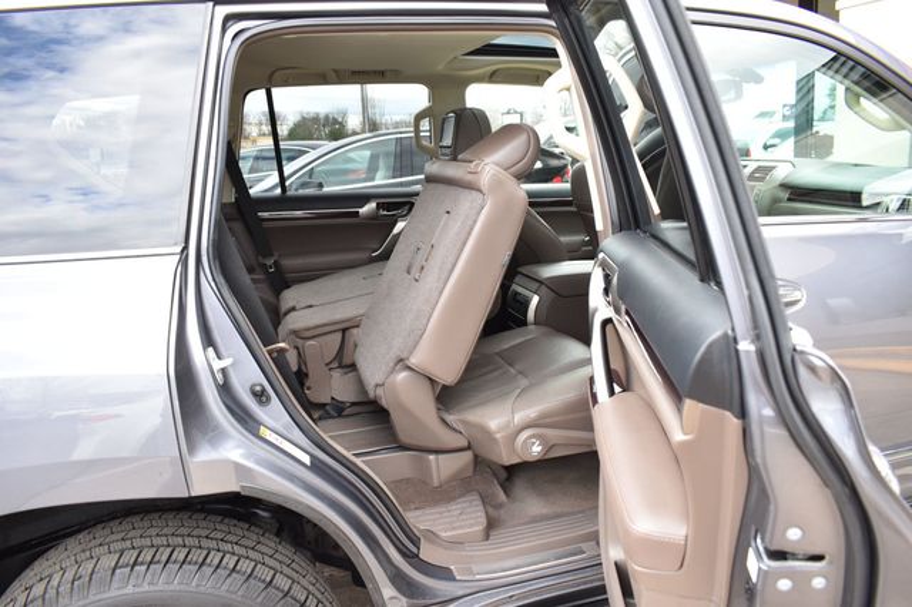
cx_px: 456
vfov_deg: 47.9
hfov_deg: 67.4
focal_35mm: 27
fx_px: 684
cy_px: 304
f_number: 5.6
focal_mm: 18
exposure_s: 1/125
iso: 450
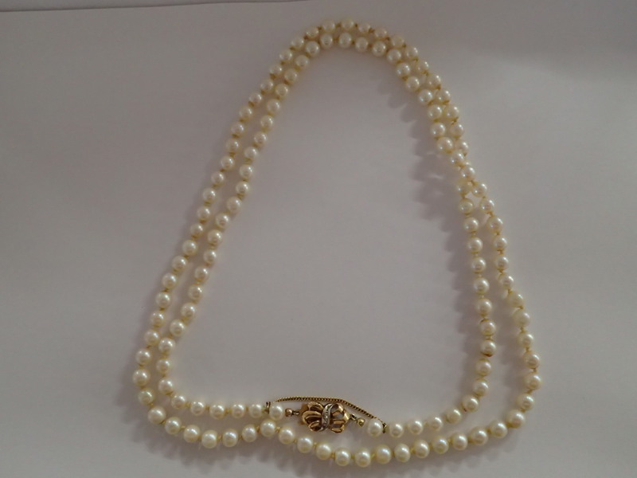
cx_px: 318
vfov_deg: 46.8
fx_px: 552
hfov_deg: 60.0
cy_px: 239
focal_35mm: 30
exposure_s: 1/80
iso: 800
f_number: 2.3
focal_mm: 5.5
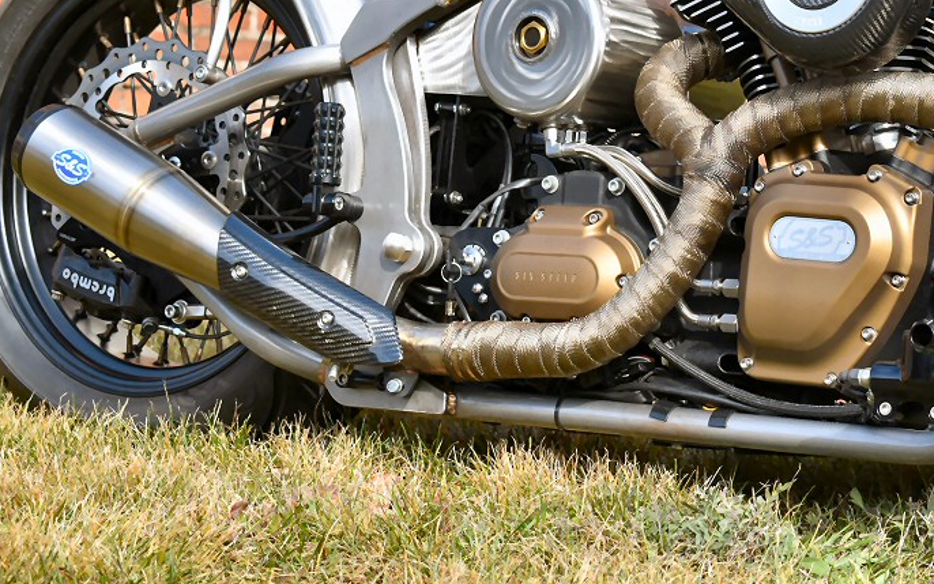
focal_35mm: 118
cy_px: 158
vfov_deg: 11.1
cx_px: 637
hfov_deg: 17.7
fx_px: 2997
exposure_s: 1/250
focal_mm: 55
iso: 200
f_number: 6.3
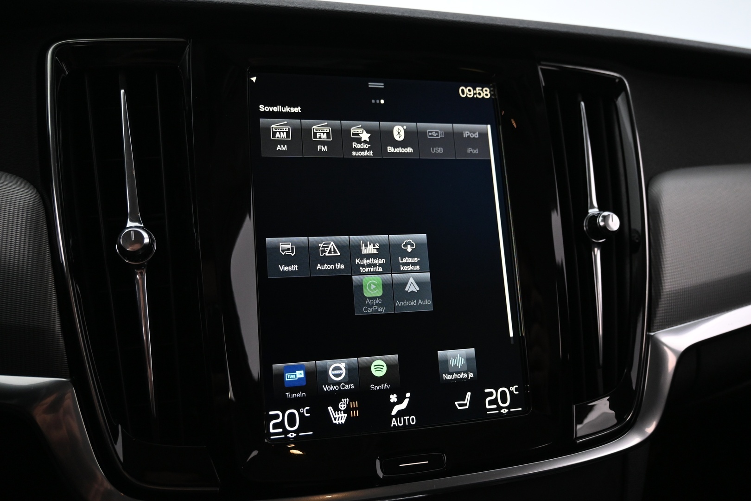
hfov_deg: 60.7
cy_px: 250
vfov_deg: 42.6
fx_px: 641
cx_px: 376
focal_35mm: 31
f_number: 3.8
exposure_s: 1/30
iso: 1600
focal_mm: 20.5
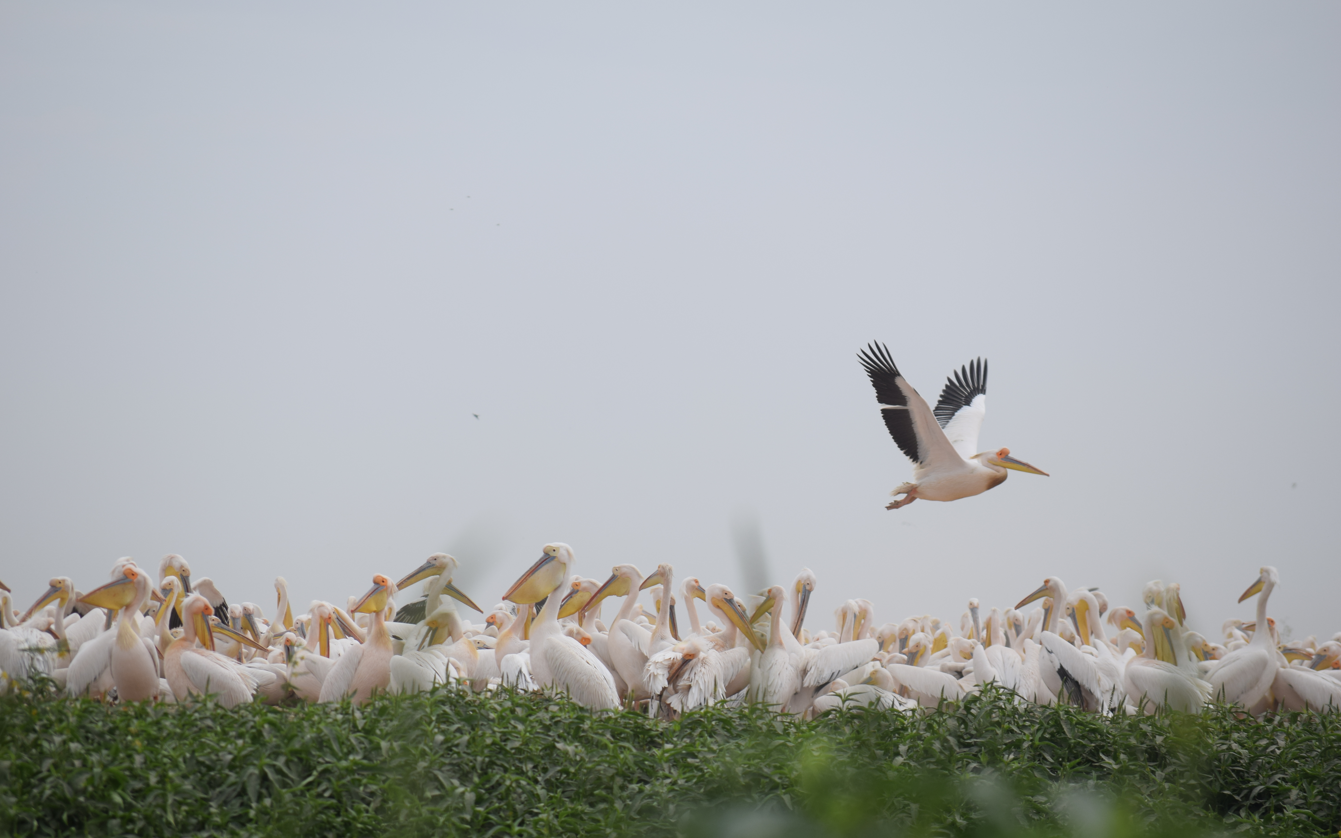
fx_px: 11183
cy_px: 439
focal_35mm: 306
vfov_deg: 4.3
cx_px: 670
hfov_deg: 6.9
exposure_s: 1/800
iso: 200
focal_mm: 200
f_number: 7.1
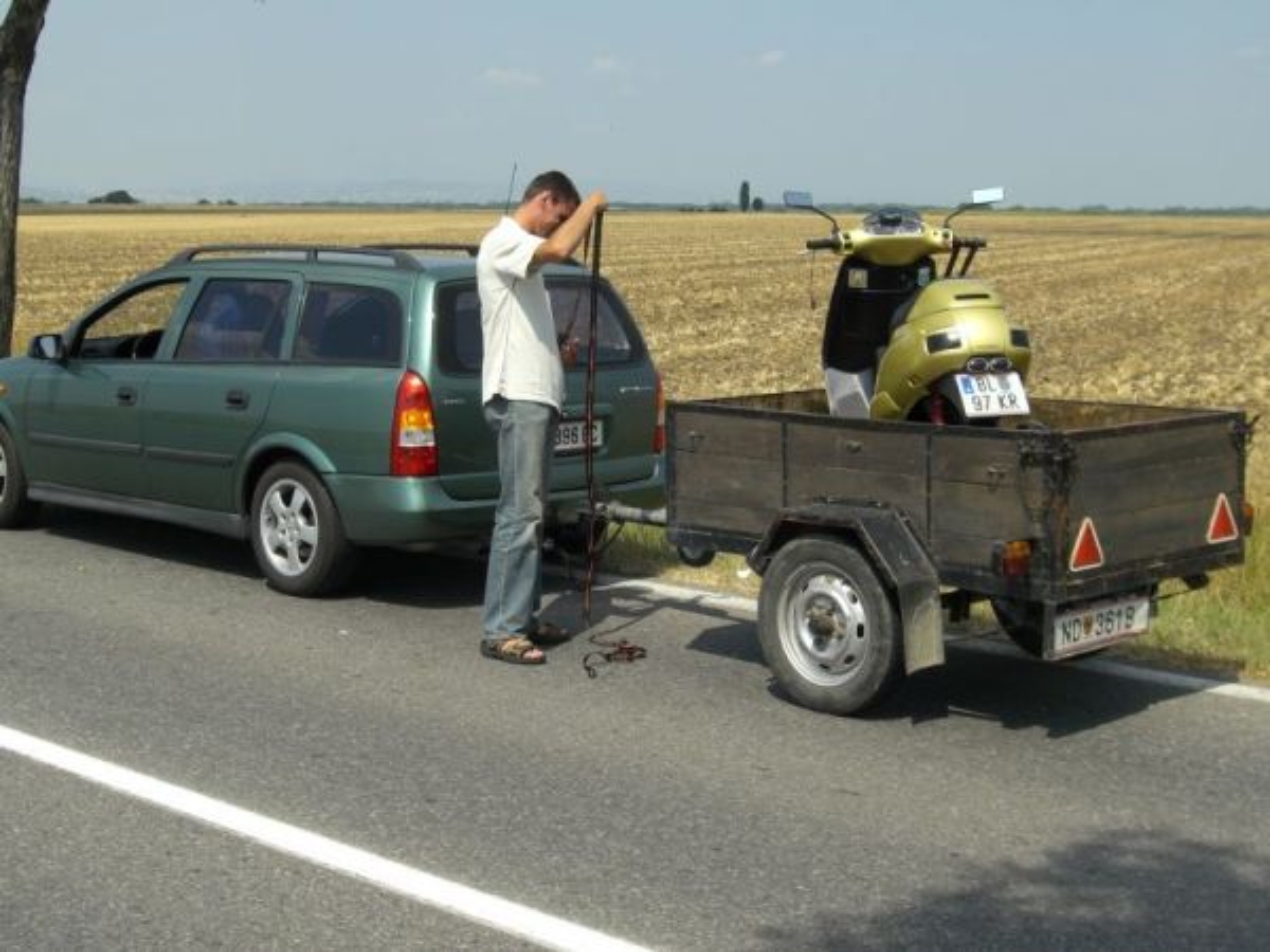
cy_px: 476
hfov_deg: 36.2
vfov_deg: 27.5
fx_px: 1944
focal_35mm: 53
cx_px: 635
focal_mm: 8.82
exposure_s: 1/500
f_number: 5.2
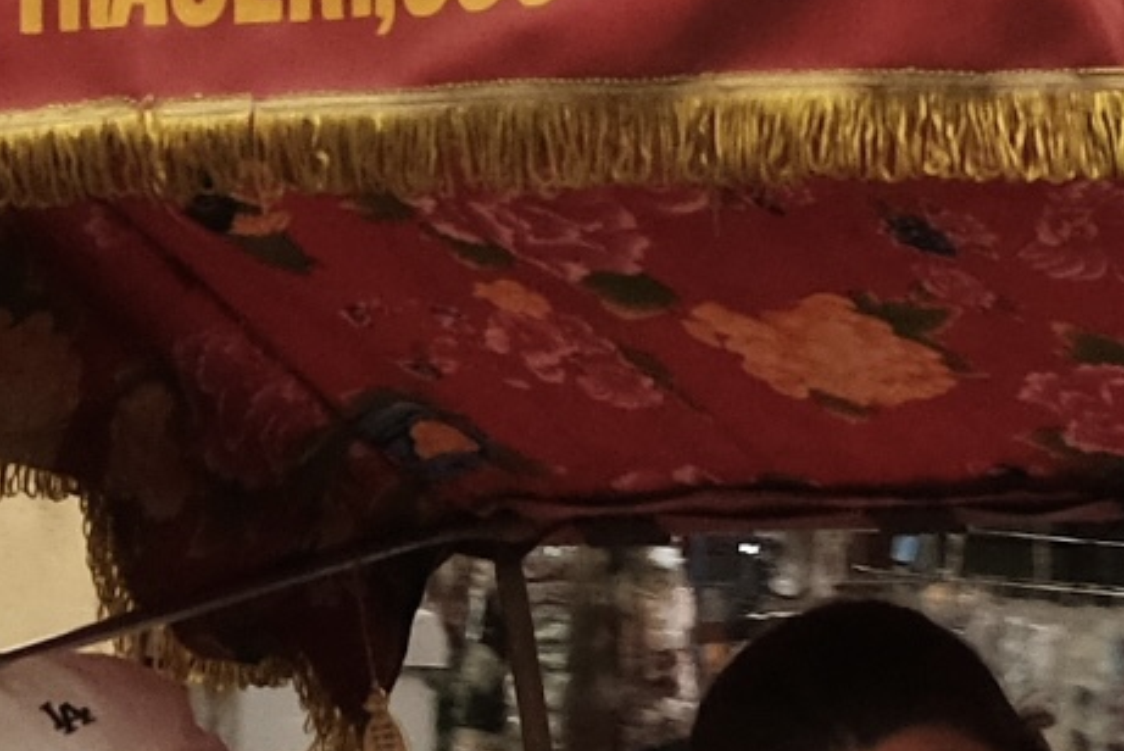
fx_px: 8685
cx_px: 976
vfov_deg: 4.9
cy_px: 1361
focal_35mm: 278
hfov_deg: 7.4
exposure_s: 1/250
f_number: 5.6
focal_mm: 27
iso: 1000
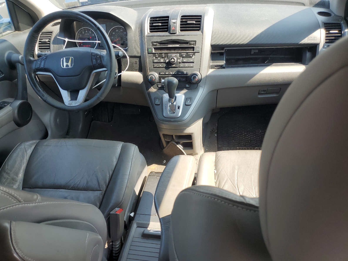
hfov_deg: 67.3
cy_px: 130
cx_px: 174
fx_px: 261
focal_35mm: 26
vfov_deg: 53.1
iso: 50
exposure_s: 1/345
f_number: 1.5
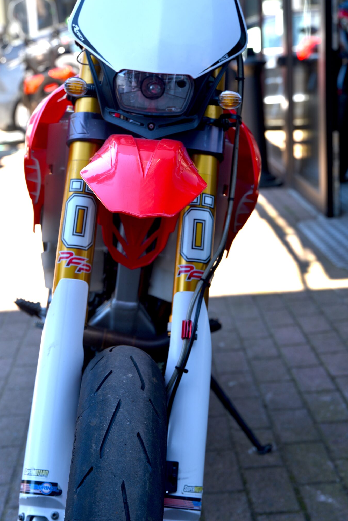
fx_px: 1014
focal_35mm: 70
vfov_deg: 28.8
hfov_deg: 19.5
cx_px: 154
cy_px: 216
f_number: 5
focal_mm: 55
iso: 100
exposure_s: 1/100
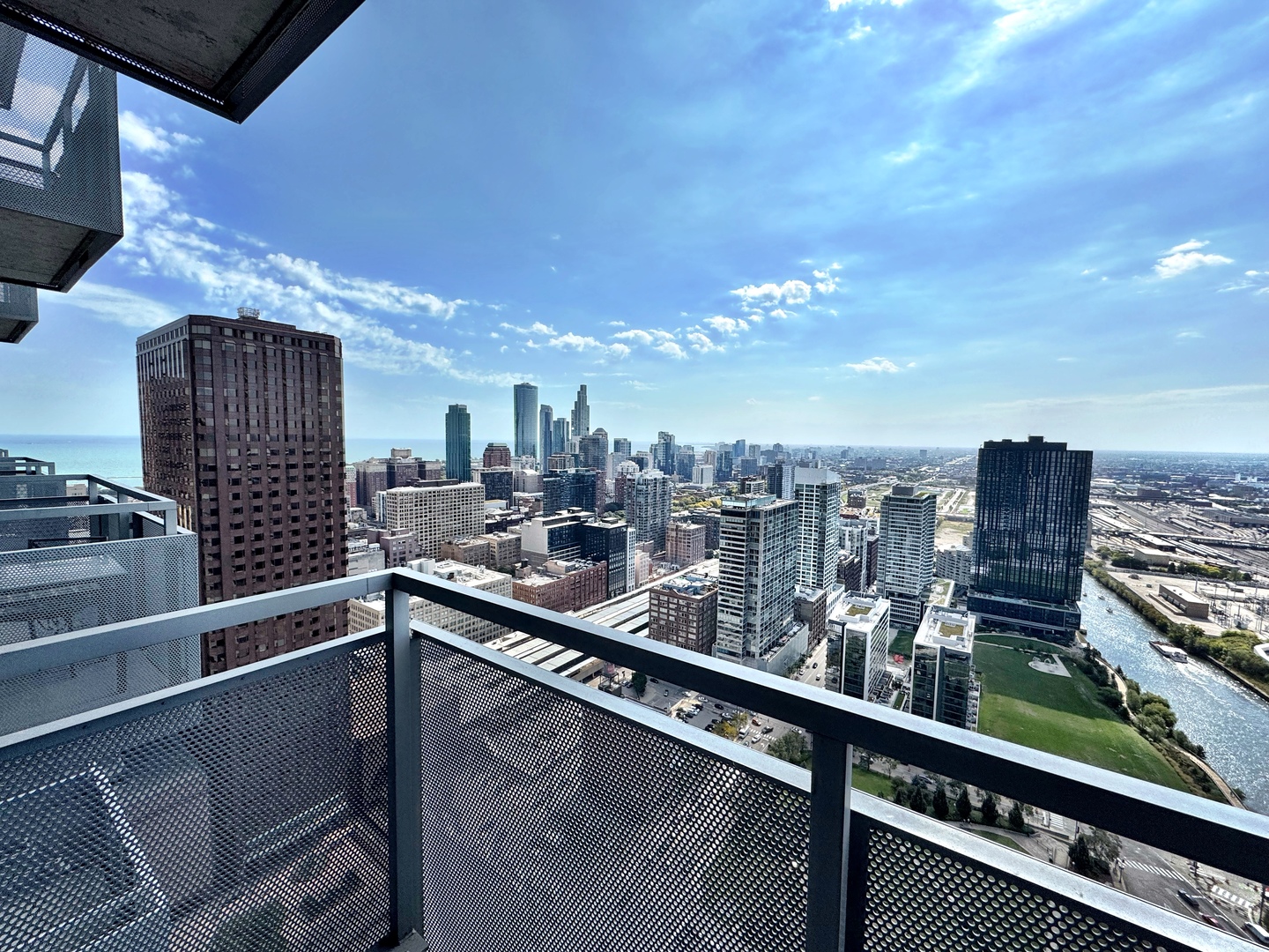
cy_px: 476
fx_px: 513
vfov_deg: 85.7
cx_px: 634
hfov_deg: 102.1
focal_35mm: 14
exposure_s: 1/3906
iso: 40
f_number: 2.2
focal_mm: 2.22
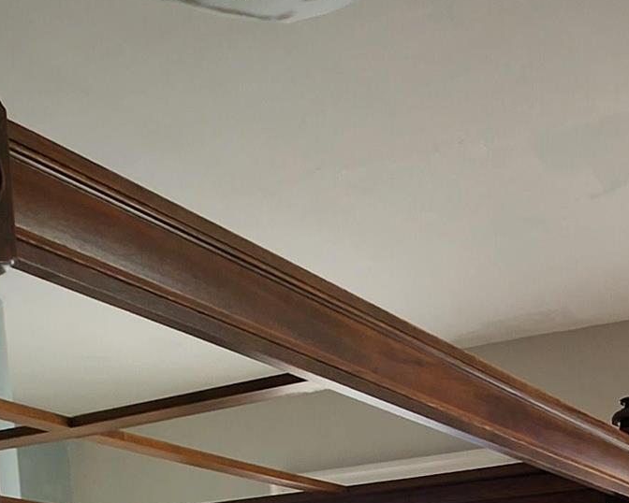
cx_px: 666
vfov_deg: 20.2
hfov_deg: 29.7
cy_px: 861
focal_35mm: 58
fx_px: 1080
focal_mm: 1.7
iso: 32
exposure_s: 1/60
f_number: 2.2
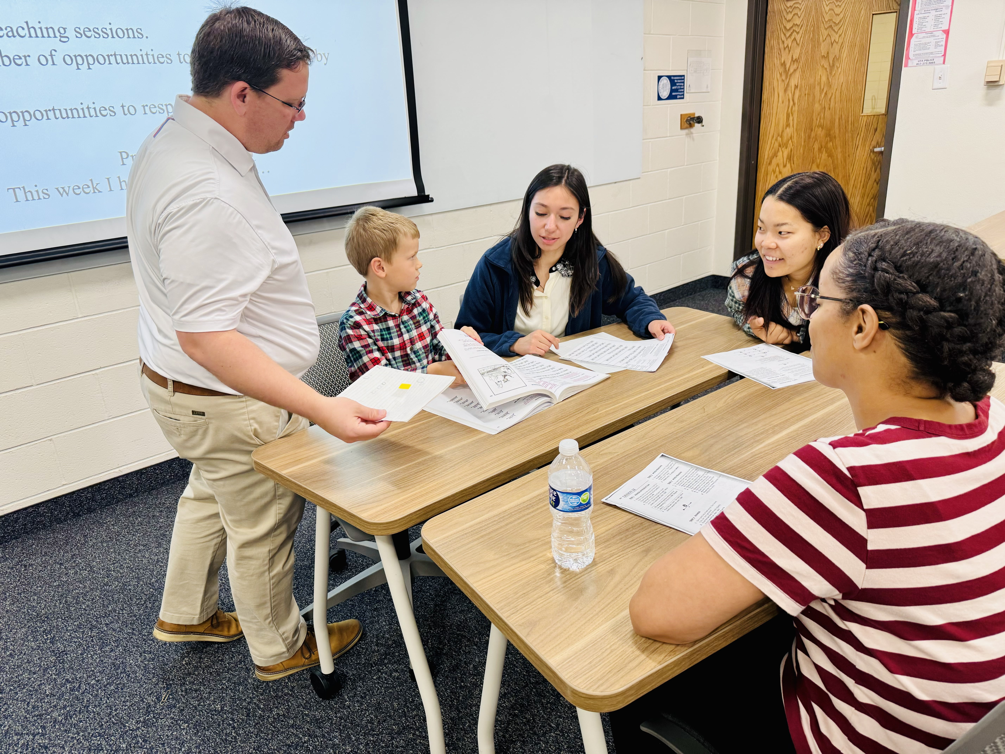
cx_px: 502
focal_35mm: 24
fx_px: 697
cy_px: 377
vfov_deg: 56.8
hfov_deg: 71.6
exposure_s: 1/120
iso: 160
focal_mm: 6.76
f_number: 1.78
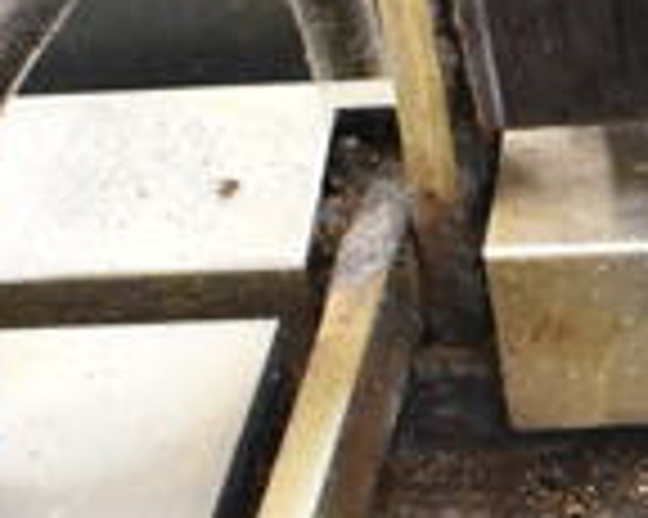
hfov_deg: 11.3
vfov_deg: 9.6
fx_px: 3086
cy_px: 273
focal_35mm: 161
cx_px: 1107
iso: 1000
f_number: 3.5
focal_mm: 18
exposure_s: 1/30
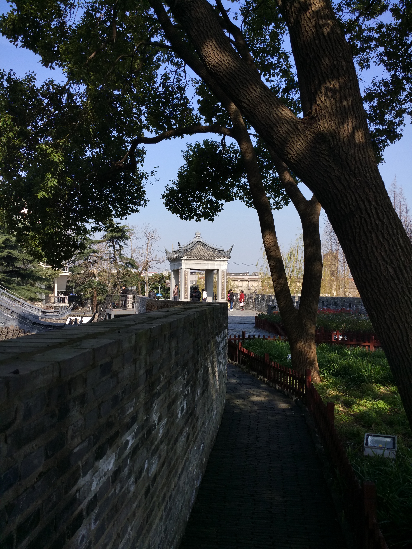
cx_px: 206
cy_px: 274
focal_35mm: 30
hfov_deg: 46.8
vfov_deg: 60.0
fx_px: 476
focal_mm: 4.12
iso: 100
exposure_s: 1/1139
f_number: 2
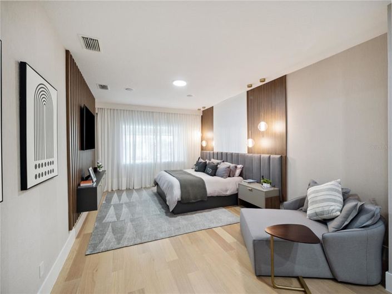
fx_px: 181
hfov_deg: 94.5
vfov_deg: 78.1
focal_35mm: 16
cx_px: 196
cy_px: 147
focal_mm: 8
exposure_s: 1/100
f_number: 3.5
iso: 1600
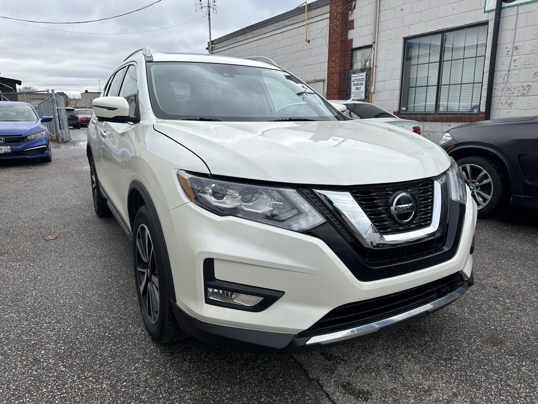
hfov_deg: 71.6
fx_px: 373
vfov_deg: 56.8
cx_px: 269
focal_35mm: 24
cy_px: 202
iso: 80
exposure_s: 1/1374
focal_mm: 6.86
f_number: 1.78
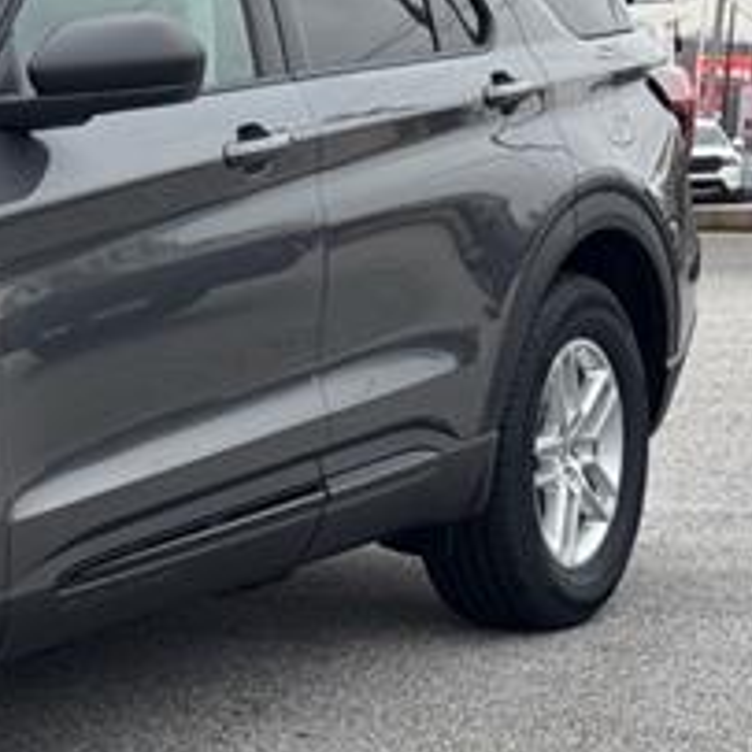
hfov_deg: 12.4
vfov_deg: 13.0
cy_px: 407
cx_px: -370
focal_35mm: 134
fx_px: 3293
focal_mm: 6.76
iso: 64
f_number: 1.78
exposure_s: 1/1059
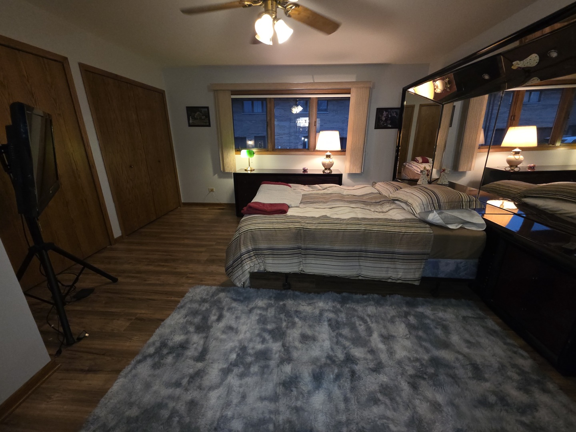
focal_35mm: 13
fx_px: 216
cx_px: 288
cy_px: 216
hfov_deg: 106.2
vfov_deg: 89.9
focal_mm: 2.2
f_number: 1.9
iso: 200
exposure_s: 1/60
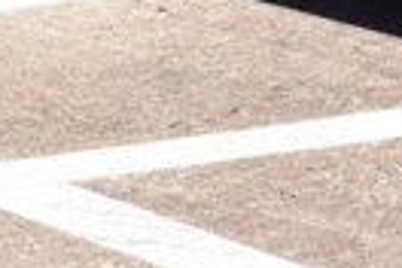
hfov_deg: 4.9
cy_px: -530
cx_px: 496
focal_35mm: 420
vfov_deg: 3.2
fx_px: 4690
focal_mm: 36
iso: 400
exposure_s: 1/500
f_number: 11
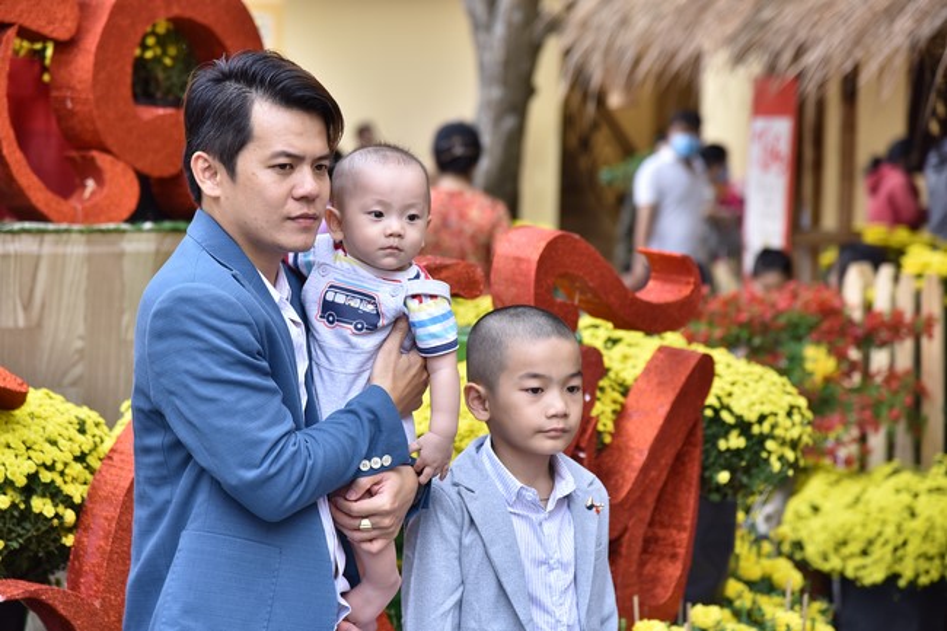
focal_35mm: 120
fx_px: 3156
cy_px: 316
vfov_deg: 11.4
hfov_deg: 17.1
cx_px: 474
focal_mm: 120
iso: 250
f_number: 5
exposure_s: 1/200
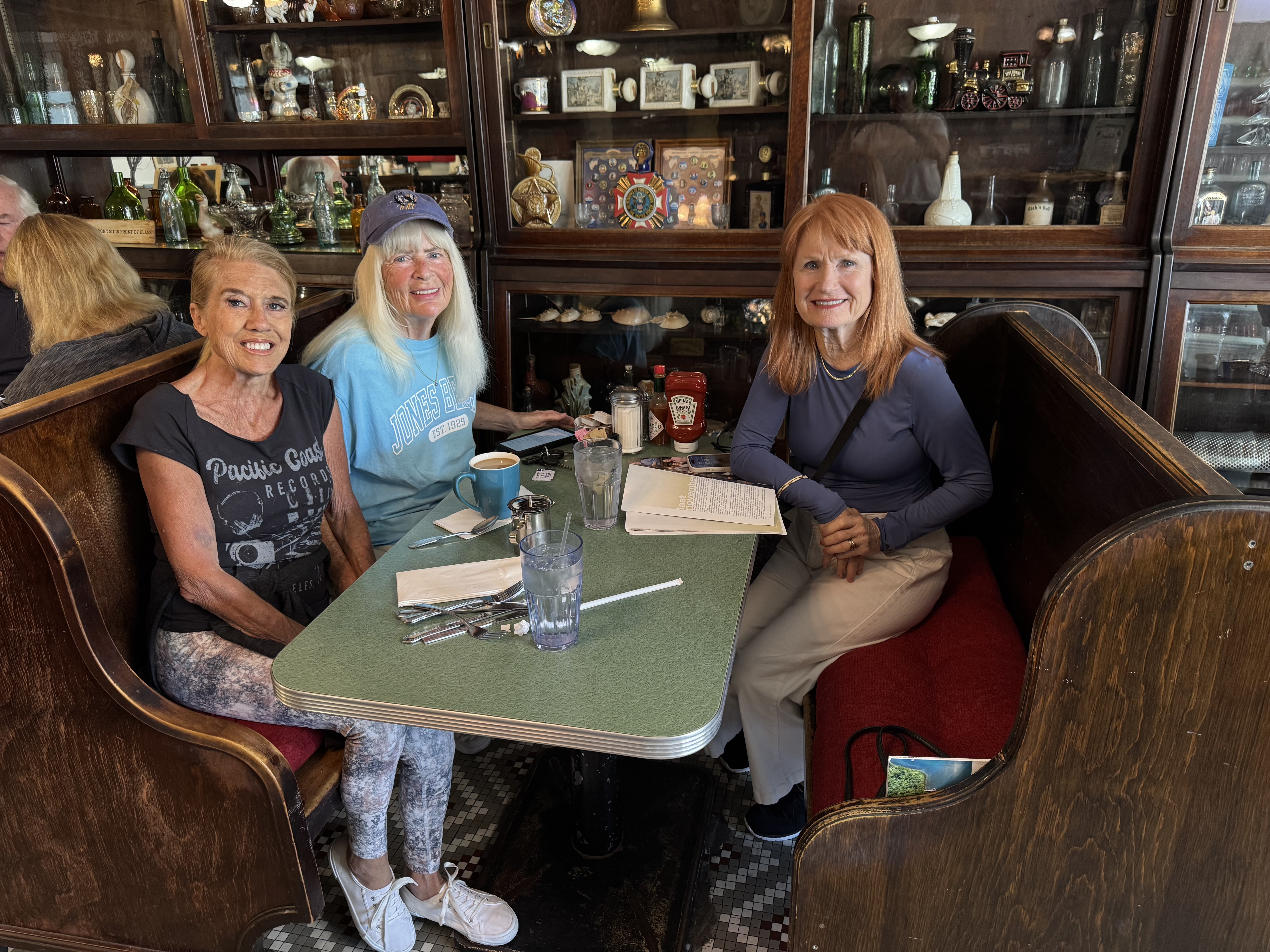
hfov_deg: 71.6
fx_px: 881
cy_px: 476
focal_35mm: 24
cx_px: 635
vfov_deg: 56.8
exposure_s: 1/60
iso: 200
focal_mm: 6.76
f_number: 1.78
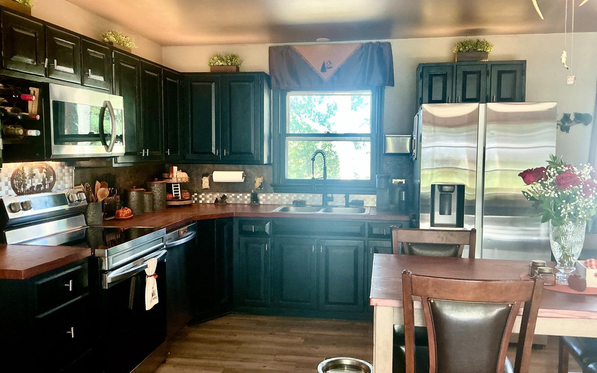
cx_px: 299
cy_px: 190
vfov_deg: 40.6
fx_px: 504
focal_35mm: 31
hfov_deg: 61.2
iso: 160
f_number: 1.8
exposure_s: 1/60
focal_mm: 3
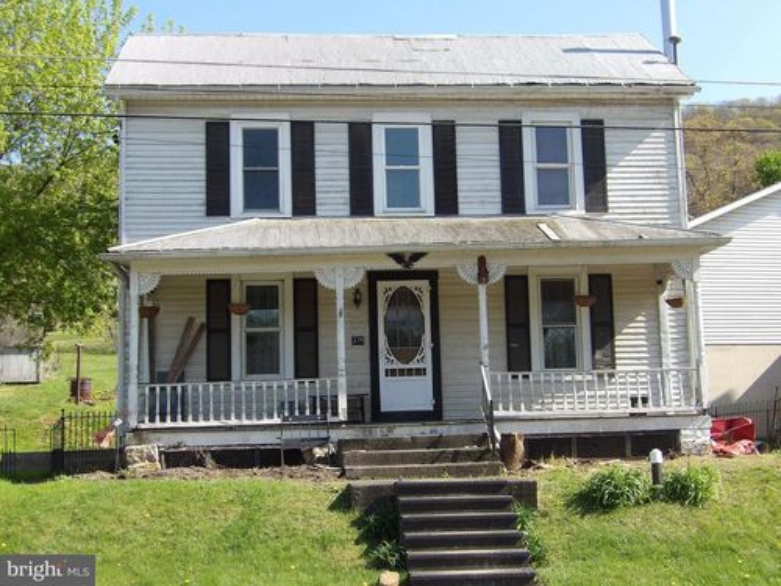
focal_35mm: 53
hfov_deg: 36.2
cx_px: 390
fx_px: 1196
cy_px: 293
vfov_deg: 27.5
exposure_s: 1/416
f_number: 3.4
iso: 100
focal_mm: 9.5
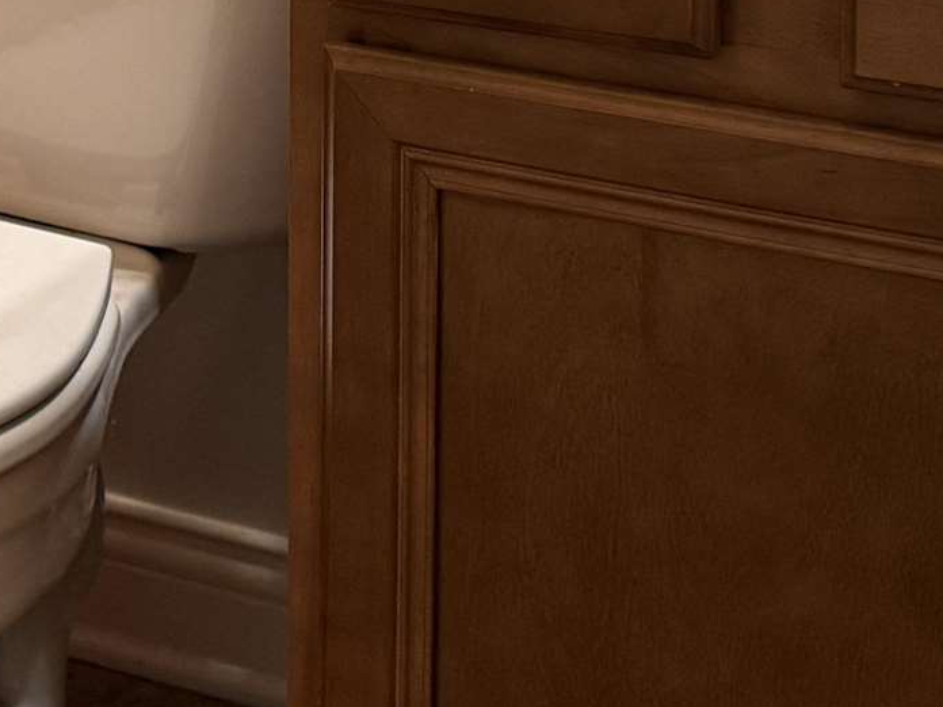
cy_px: -512
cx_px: -84
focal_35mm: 106
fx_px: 2888
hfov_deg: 17.9
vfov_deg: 12.8
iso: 250
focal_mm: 6.76
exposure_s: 1/60
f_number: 1.78
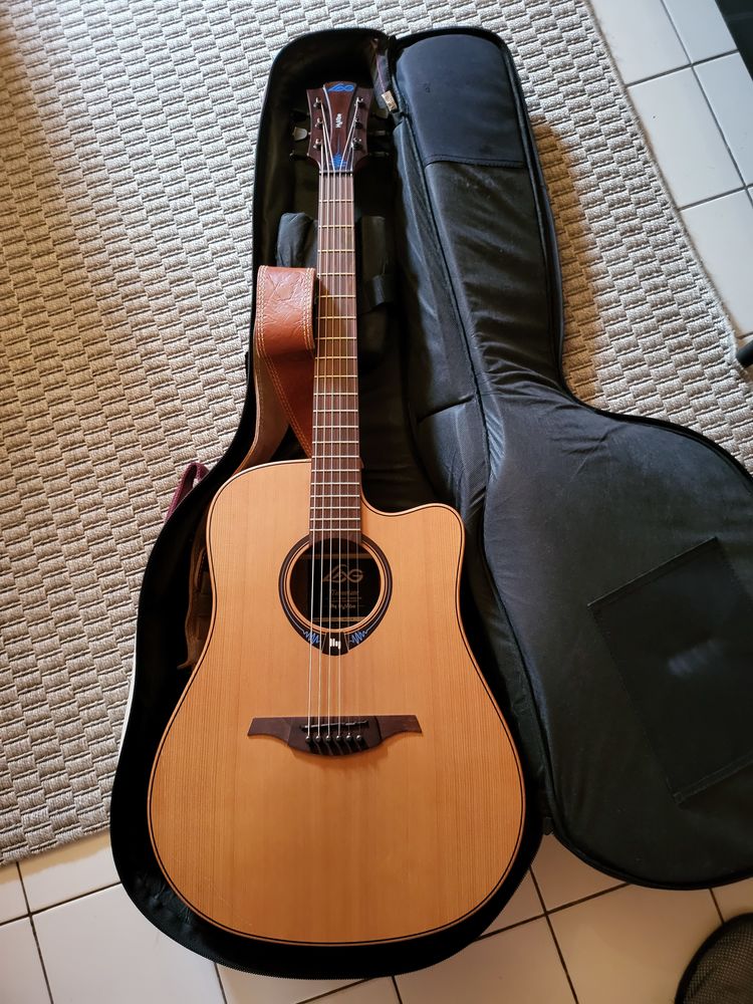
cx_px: 376
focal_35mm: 24
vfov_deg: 71.6
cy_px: 502
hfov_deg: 56.8
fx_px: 696
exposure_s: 1/25
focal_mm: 5
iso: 800
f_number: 1.8
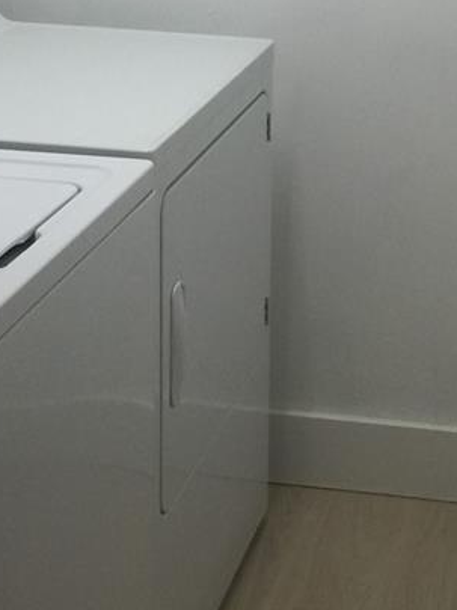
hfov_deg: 17.0
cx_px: 368
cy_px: -53
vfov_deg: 21.6
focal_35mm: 86
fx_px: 1516
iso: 32
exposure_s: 1/40
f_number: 2.2
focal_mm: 4.15
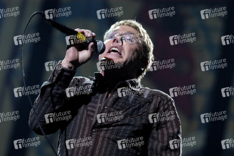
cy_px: 78
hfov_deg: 12.2
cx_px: 117
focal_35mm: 168
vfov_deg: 8.2
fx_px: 1091
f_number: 2.8
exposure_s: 1/125
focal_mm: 112
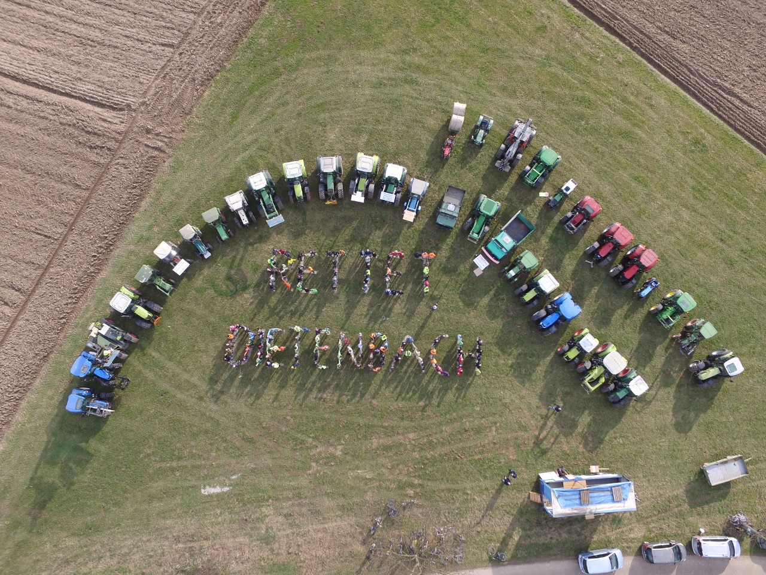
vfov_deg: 66.0
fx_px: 443
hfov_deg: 81.7
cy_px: 288
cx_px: 383
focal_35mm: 20
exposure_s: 1/300
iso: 100
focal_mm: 3.61
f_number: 2.8
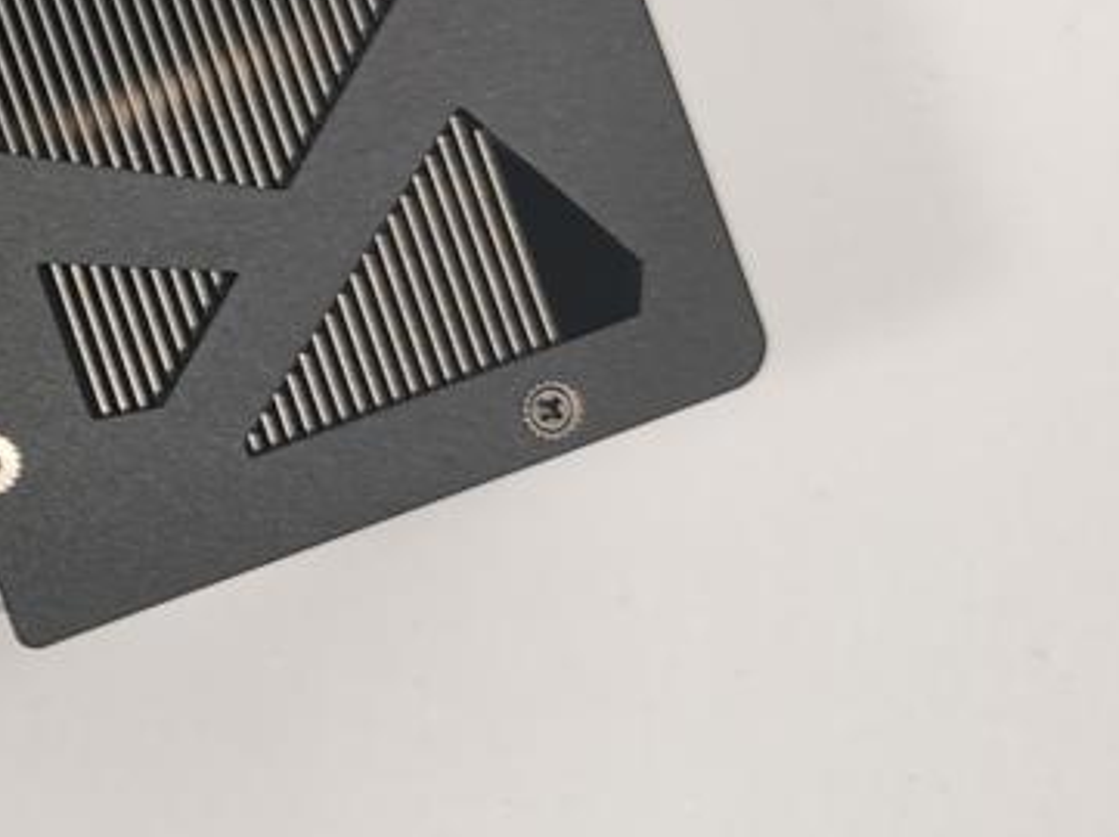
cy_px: 256
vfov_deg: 14.2
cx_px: -1007
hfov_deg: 15.6
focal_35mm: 104
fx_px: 3359
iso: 69
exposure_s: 1/100
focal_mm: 6.78
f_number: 1.85
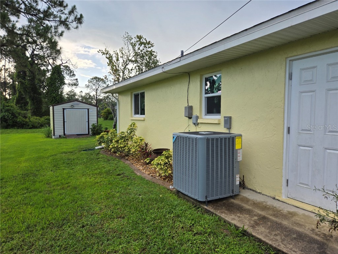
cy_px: 127
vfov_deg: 58.9
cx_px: 169
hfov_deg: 73.9
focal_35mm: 23
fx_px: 225
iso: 25
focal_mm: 5.4
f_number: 1.8
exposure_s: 1/565
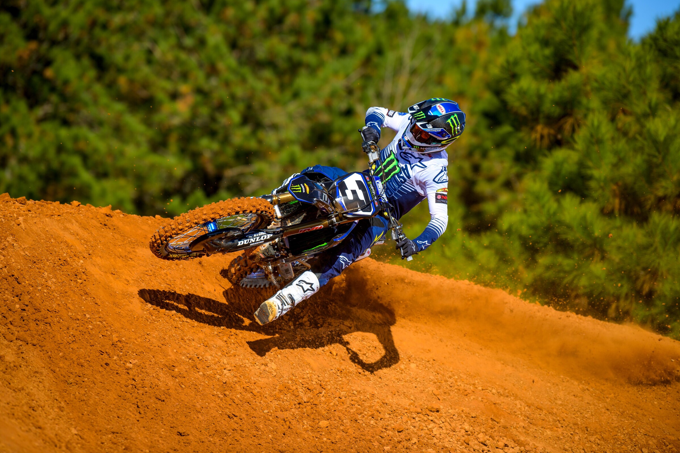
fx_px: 3796
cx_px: 341
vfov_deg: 6.8
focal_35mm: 201
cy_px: 226
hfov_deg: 10.2
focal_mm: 200
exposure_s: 1/1600
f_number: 3.5
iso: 64
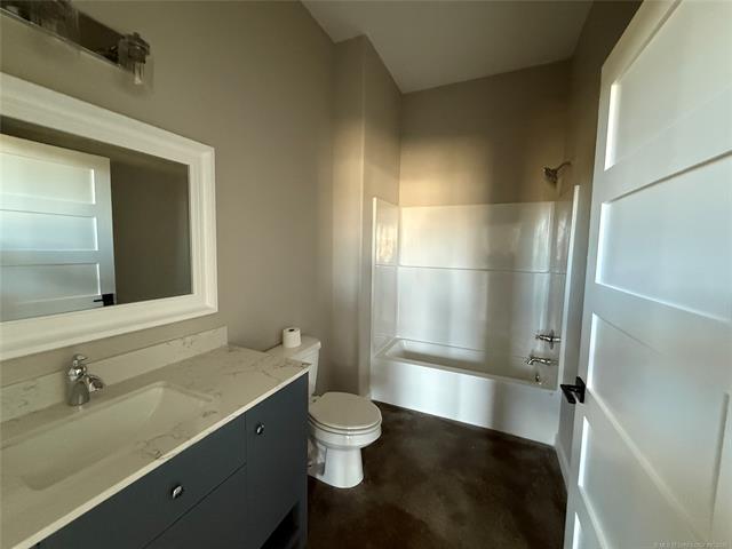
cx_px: 366
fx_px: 296
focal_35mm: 14
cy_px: 274
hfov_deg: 102.1
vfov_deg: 85.7
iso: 800
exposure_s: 1/60
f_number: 2.2
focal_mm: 2.22
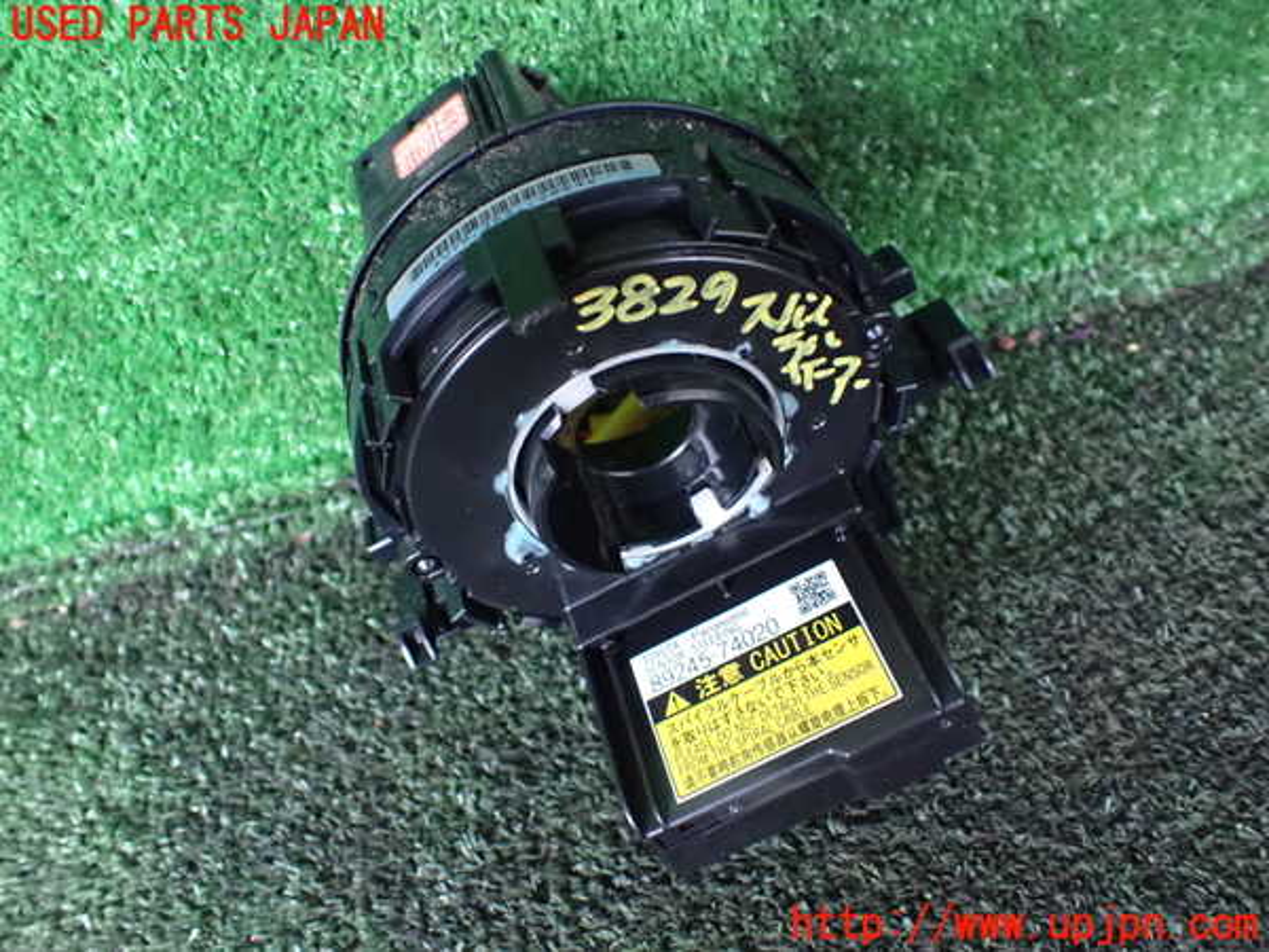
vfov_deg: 46.8
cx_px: 634
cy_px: 476
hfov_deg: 60.0
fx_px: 1100
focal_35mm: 30
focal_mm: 5.4
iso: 1250
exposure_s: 1/30
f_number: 2.3
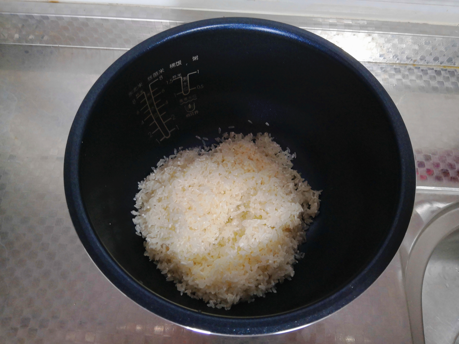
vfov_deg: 51.4
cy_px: 172
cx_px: 230
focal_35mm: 27
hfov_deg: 65.3
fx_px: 358
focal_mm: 3.95
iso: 250
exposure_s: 1/33.3
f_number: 1.8
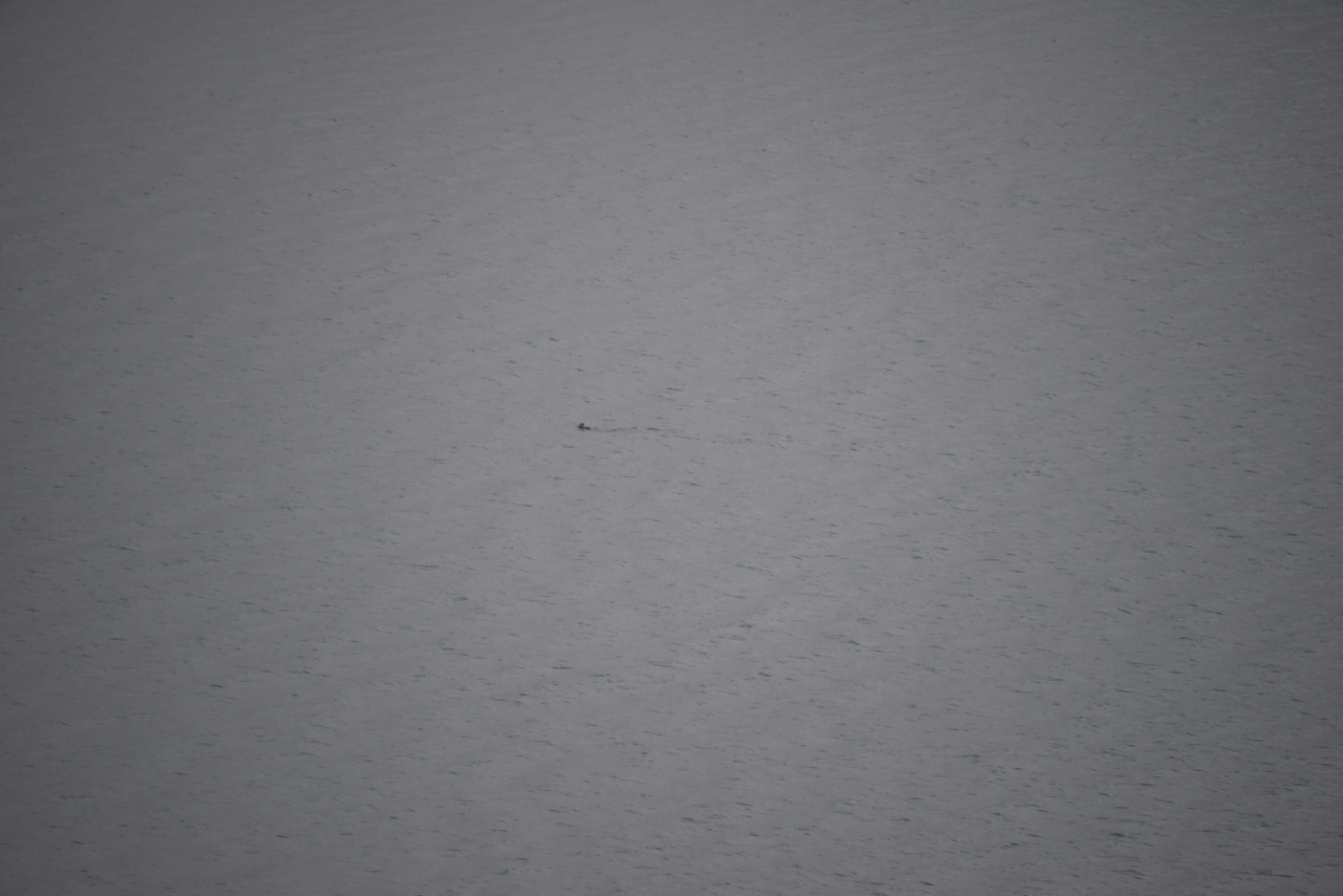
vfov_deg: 4.6
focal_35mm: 300
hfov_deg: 6.9
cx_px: 672
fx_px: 11193
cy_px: 448
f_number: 5.6
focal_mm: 300
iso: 1100
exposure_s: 1/640
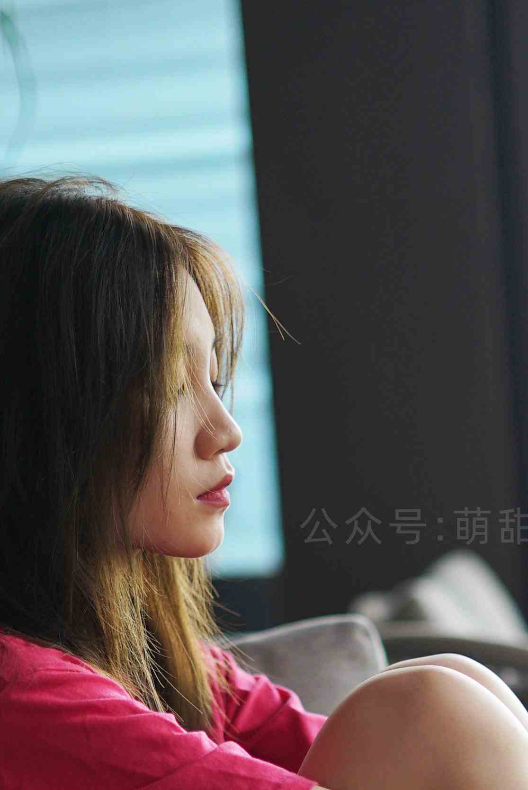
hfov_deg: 10.7
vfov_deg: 15.5
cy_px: 957
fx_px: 2790
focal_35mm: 127
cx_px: 477
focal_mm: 50
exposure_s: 1/400
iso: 200
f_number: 1.8
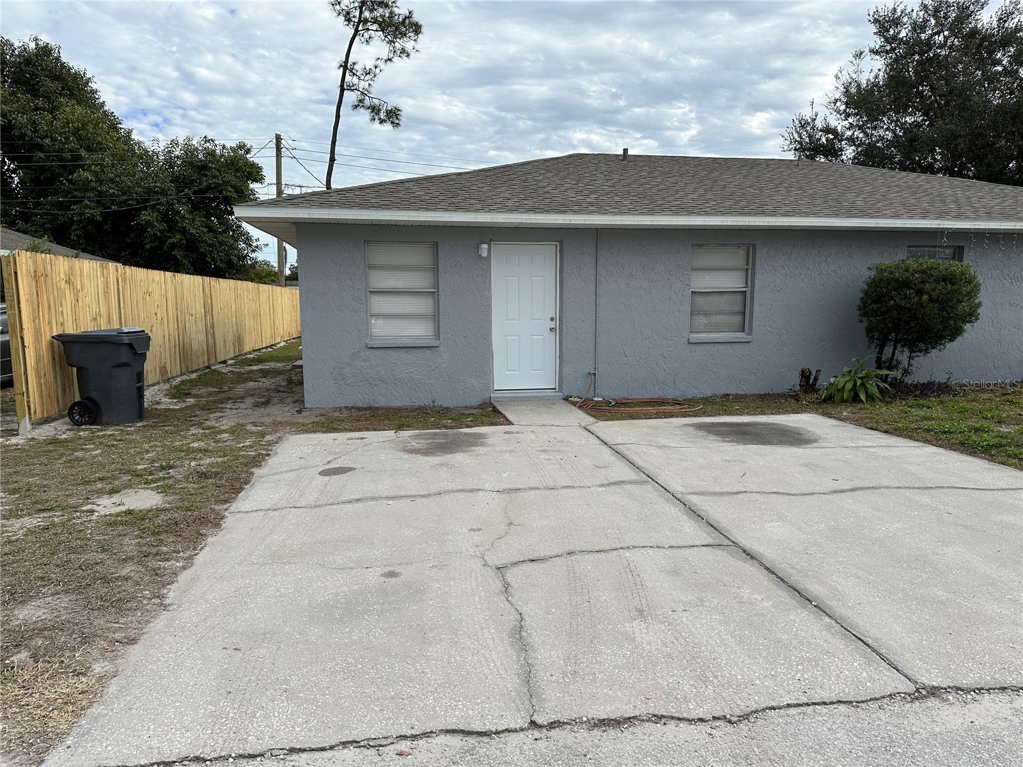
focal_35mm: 24
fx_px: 709
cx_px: 512
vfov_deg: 56.8
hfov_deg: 71.6
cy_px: 384
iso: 80
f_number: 1.78
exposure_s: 1/4762
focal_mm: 6.86
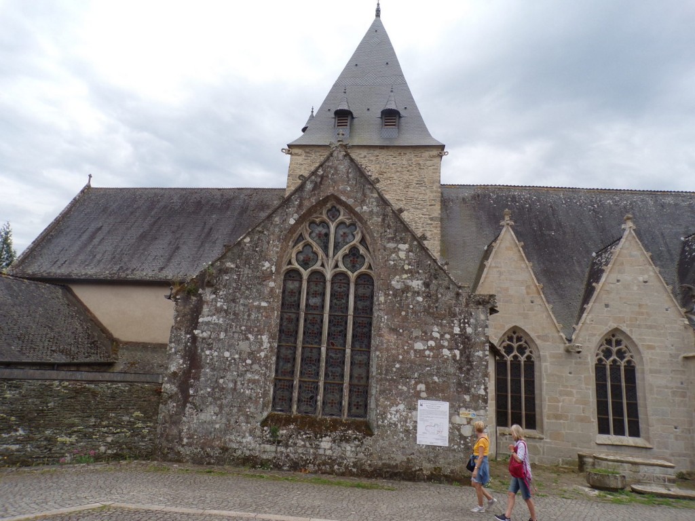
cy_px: 260
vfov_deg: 56.8
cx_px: 348
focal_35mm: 24
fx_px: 482
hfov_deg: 71.6
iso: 80
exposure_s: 1/200
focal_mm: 4.3
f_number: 5.8
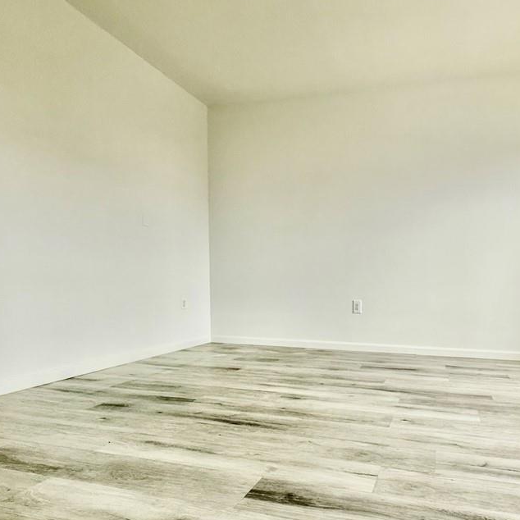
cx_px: 372
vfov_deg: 74.3
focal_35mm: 20
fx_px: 340
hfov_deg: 71.1
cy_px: 302
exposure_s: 1/99
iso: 160
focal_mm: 2.22
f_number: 2.2
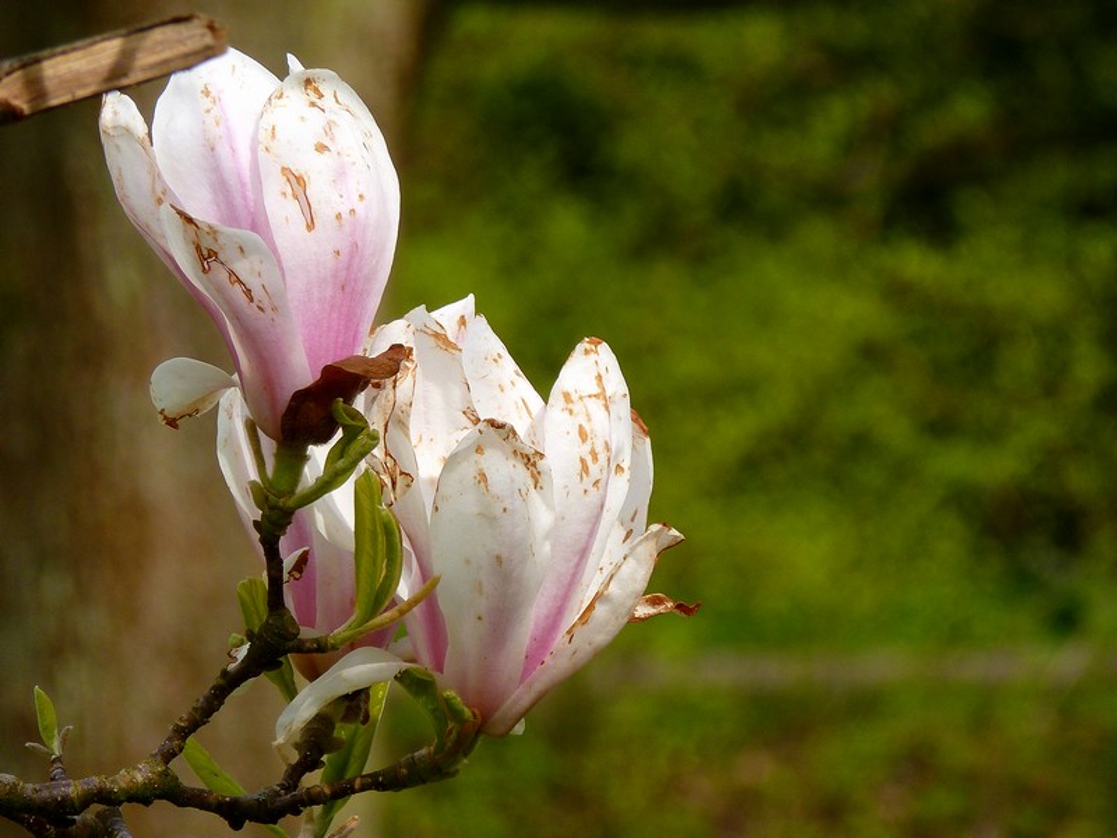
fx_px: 15489
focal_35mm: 480
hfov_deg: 4.1
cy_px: 419
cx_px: 558
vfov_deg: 3.1
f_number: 5.9
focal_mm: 68.8
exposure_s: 1/200
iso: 100
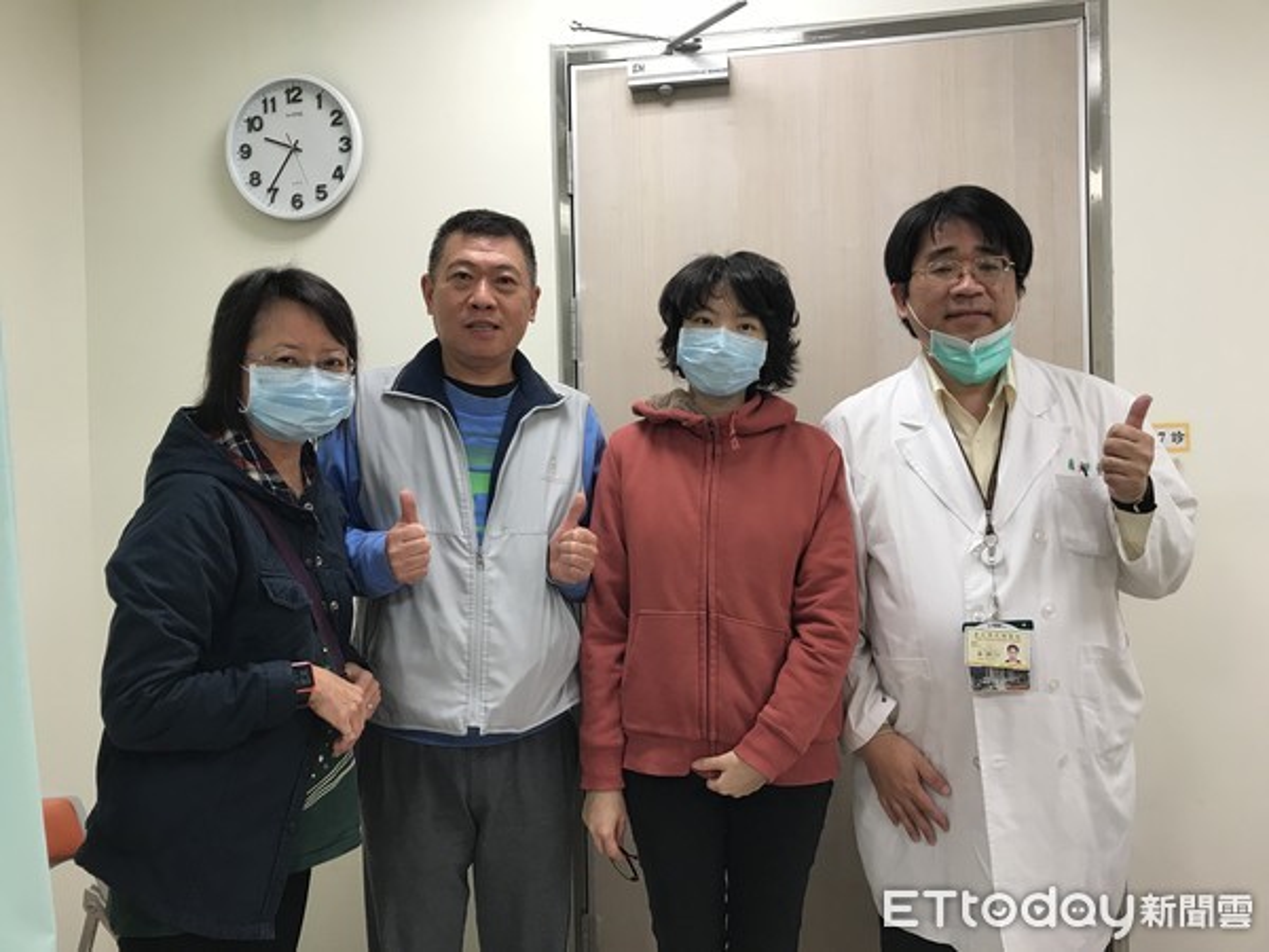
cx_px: 634
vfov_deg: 49.7
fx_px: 1026
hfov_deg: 63.4
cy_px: 476
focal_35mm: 28
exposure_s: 1/40
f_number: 1.8
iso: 25
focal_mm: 3.99
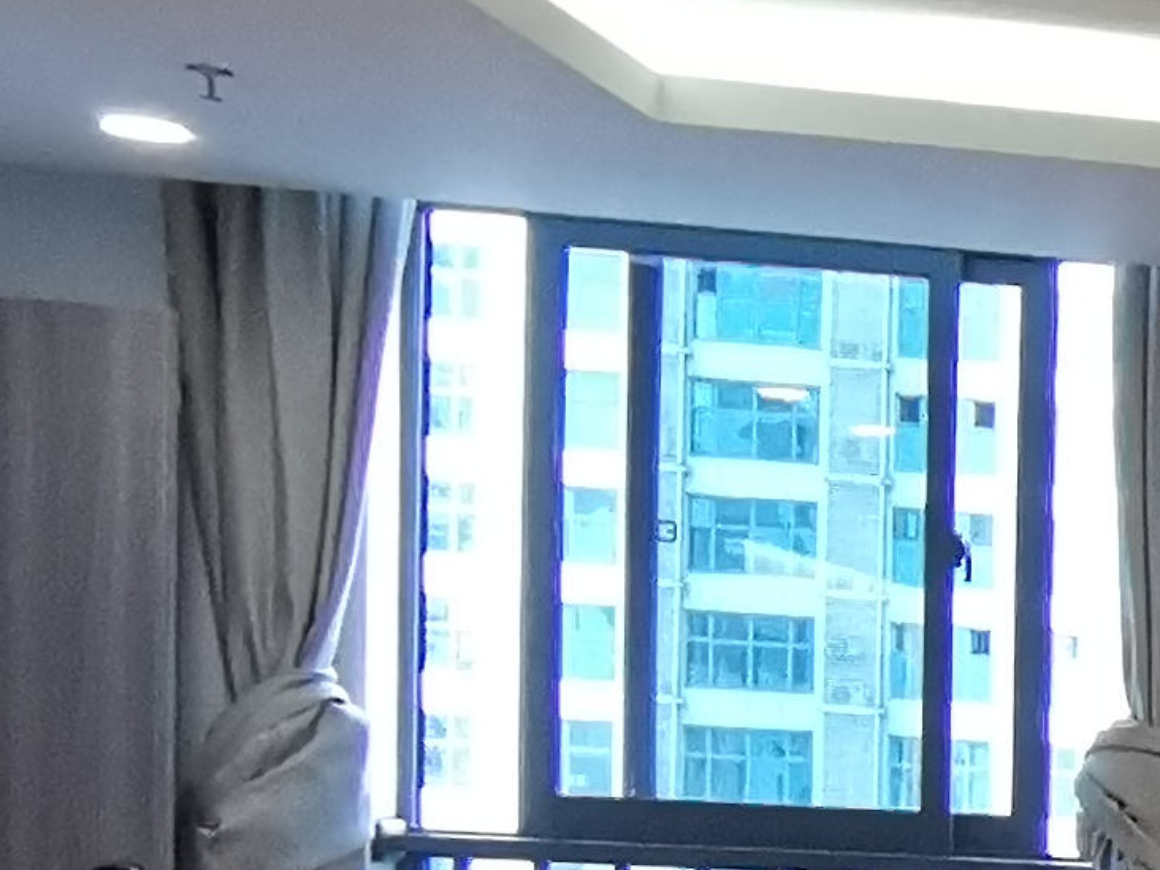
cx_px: 3097
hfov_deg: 12.4
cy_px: 1196
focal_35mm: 107
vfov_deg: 13.3
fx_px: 3586
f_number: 2.2
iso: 250
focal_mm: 2.26
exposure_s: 1/100
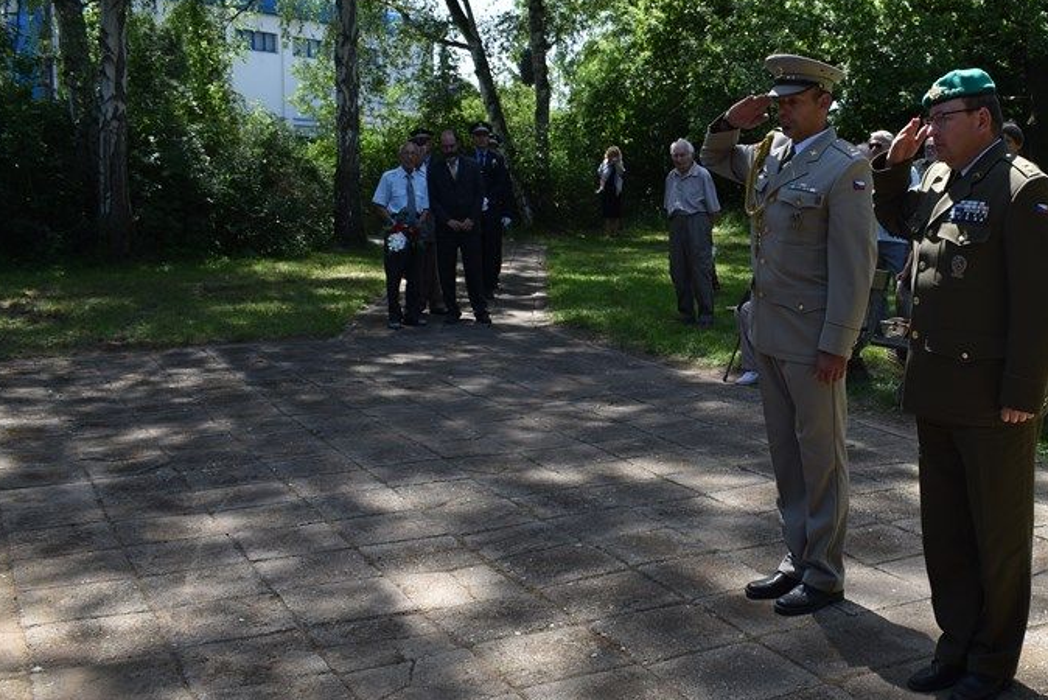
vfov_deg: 32.7
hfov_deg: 46.1
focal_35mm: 41
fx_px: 1194
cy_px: 338
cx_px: 754
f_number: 6.3
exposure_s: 1/160
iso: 100
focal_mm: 18
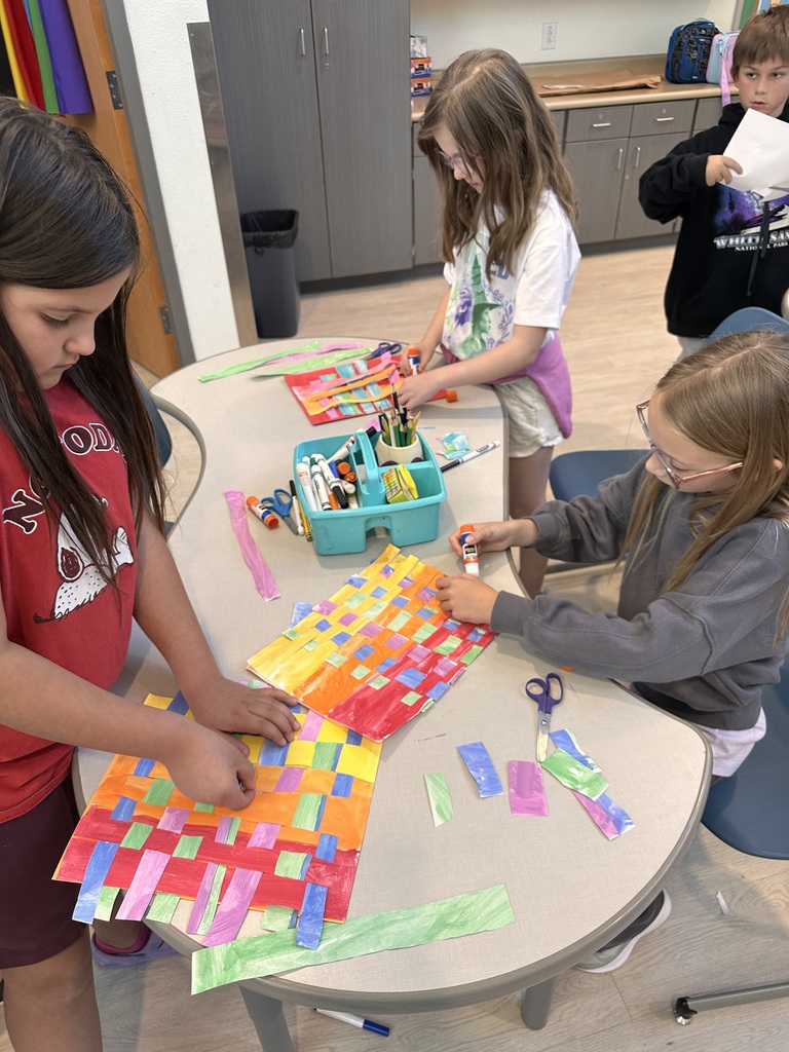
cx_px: 394
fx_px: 729
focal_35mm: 24
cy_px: 526
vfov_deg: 71.6
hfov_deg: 56.8
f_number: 1.78
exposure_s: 1/60
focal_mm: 6.86
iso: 160
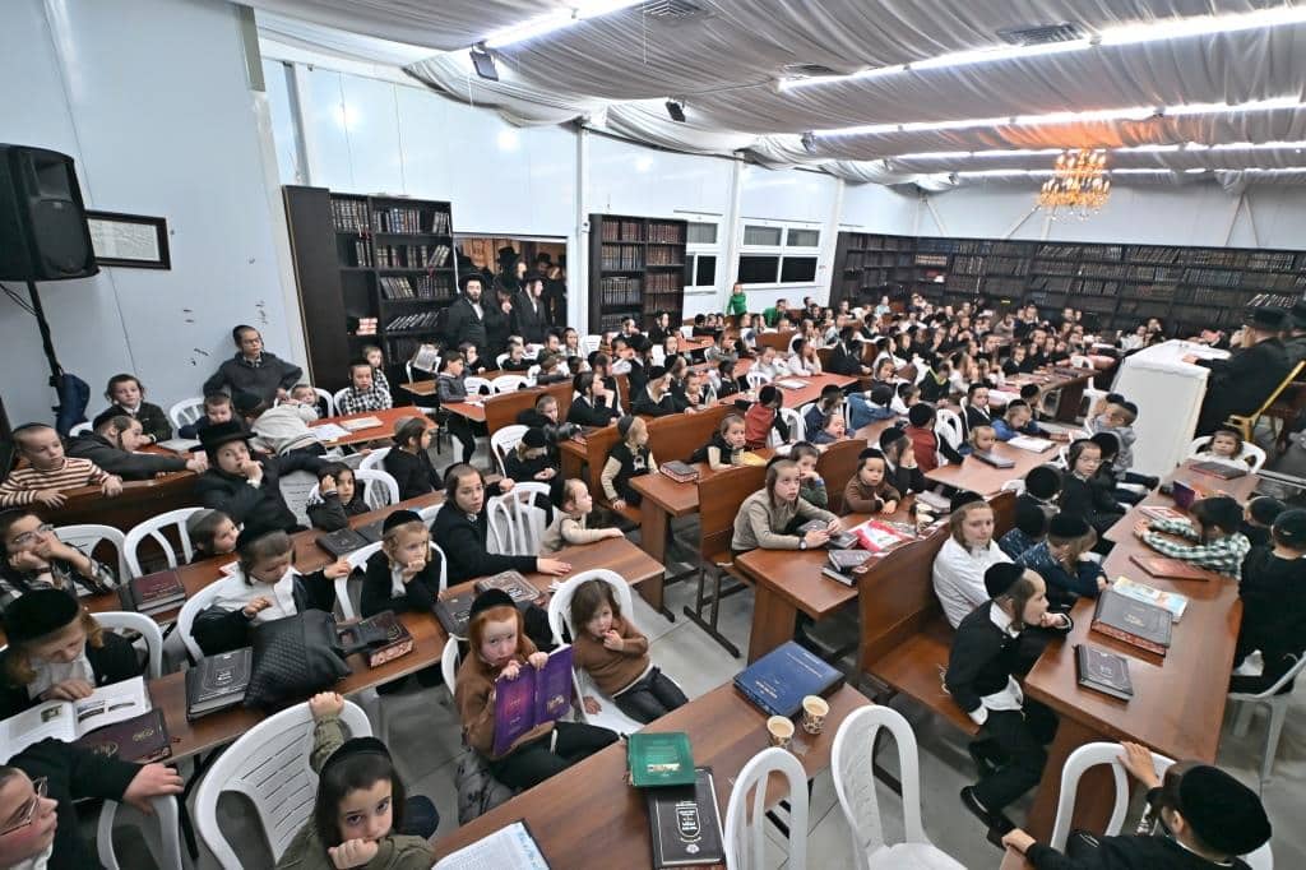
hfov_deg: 100.4
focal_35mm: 15
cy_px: 435
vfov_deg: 77.3
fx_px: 544
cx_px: 653
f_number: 2.8
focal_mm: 10
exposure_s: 1/200
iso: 400
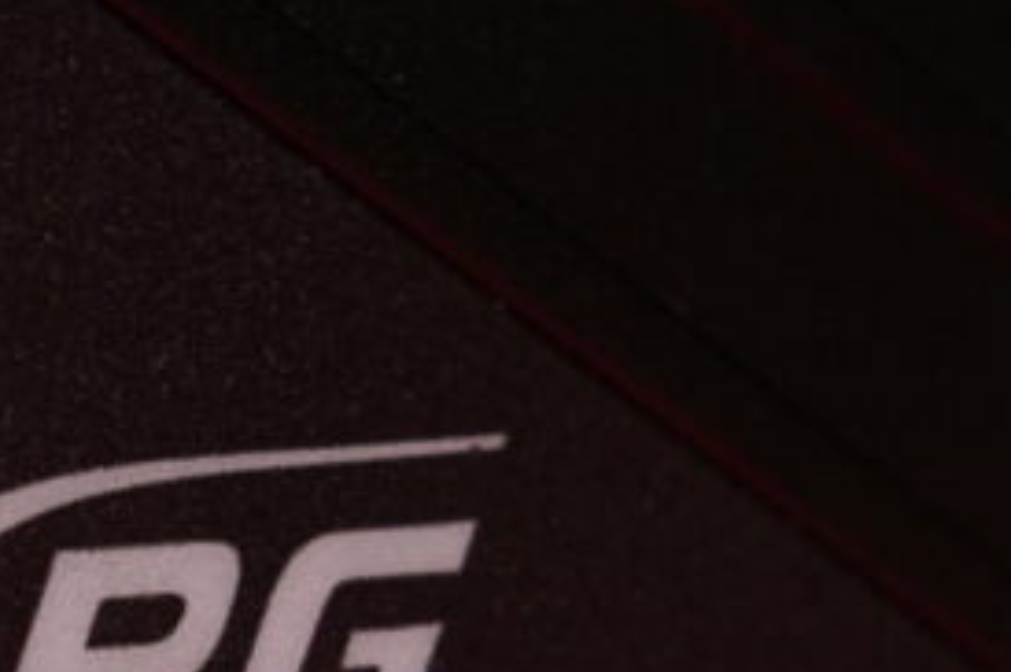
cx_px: -605
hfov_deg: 5.4
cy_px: 833
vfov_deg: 3.6
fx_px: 10603
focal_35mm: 378
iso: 1250
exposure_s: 1/250
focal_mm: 67.6
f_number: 10
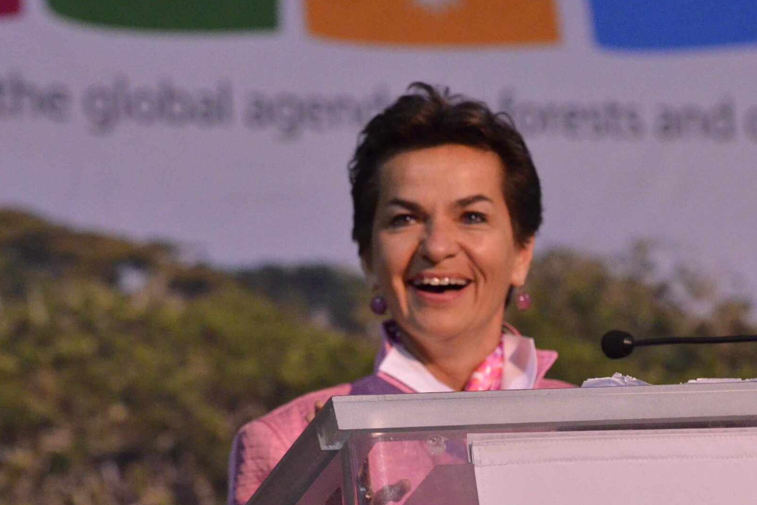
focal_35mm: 264
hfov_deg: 7.8
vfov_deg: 5.2
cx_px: 431
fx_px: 5551
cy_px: 306
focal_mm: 110
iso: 2000
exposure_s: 1/160
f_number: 2.8
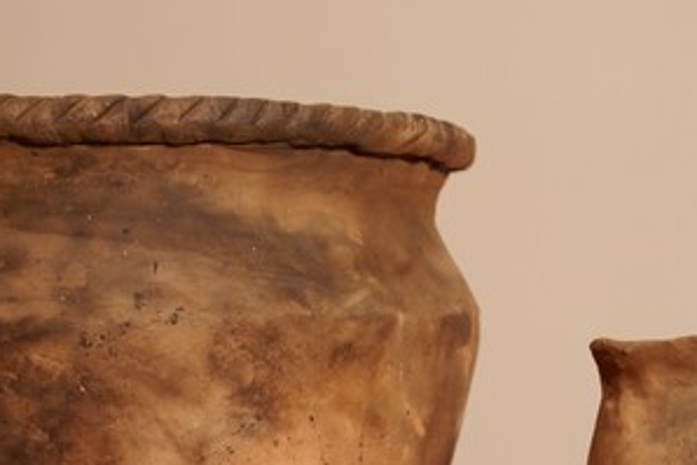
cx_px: 306
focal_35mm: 161
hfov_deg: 12.8
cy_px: 395
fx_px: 3119
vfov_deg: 8.5
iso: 400
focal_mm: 50
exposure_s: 1/20
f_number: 5.6
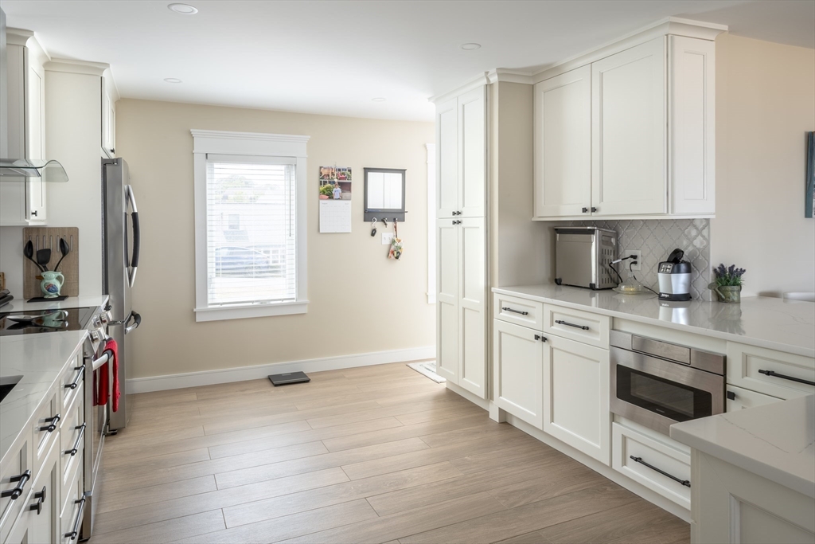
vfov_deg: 53.1
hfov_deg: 73.7
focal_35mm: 24
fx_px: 543
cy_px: 272
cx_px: 408
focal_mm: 24
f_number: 18
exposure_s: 1/15
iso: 64
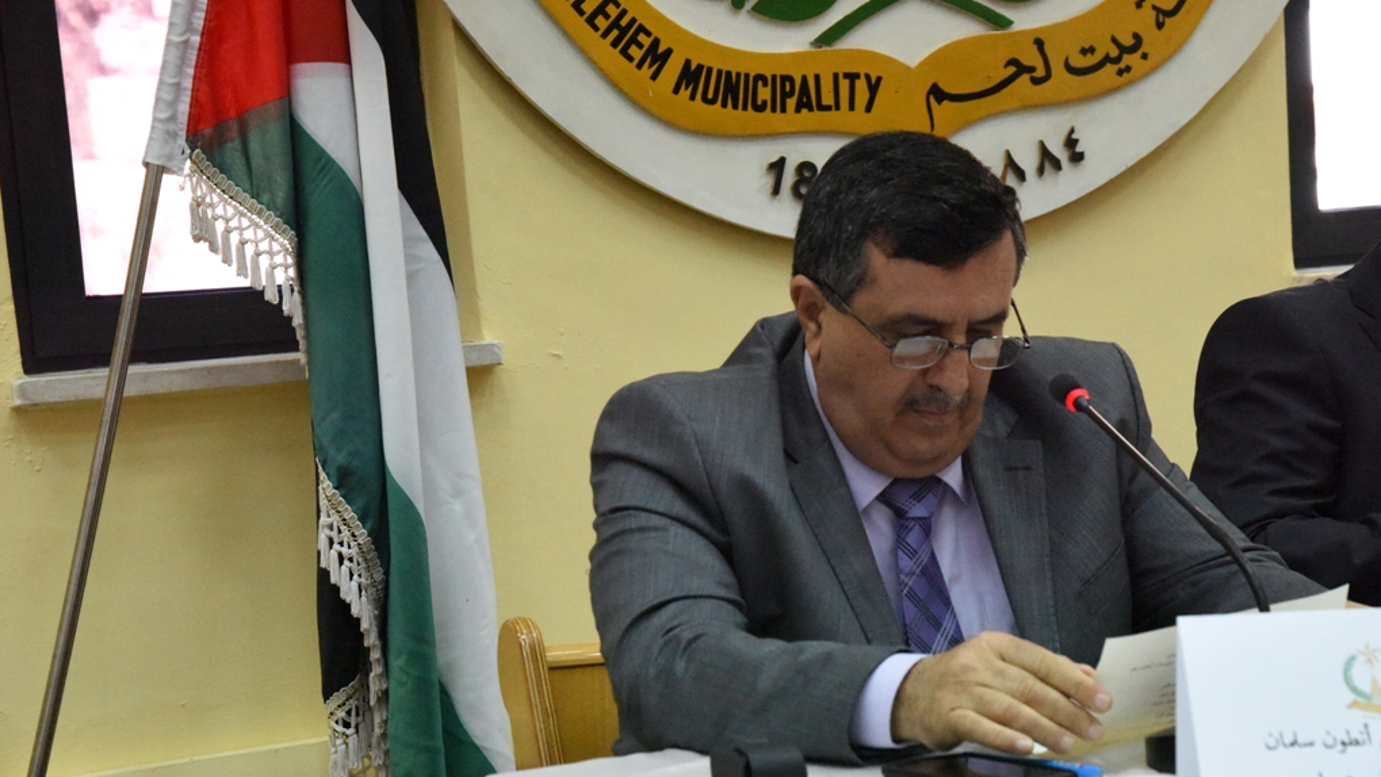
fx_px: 3003
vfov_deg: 14.7
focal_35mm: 82
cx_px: 692
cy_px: 393
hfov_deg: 25.9
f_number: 9
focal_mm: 78
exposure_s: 1/320
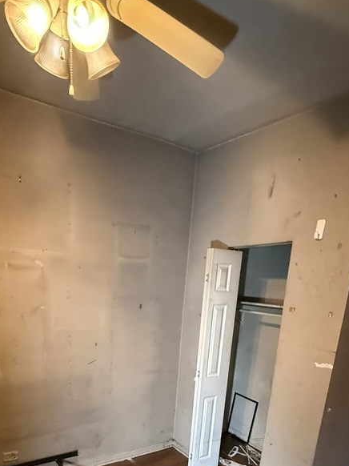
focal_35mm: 26
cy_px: 384
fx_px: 350
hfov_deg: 52.7
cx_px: 141
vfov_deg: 60.8
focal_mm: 2.22
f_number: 2.2
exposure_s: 1/30
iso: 1250
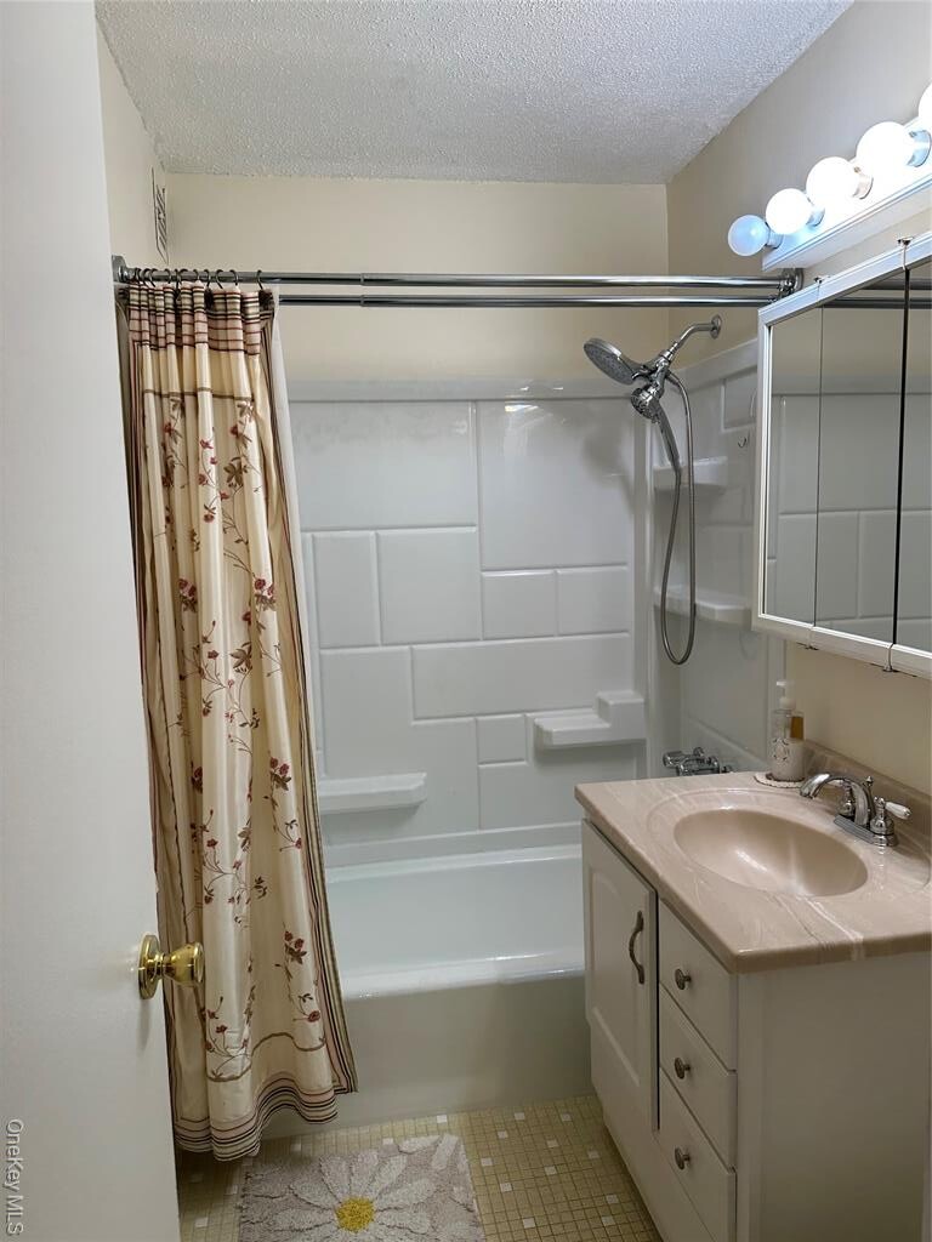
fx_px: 862
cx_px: 466
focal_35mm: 24
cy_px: 621
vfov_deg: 71.6
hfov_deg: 56.8
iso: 100
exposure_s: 1/120
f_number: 1.78
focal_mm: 6.86
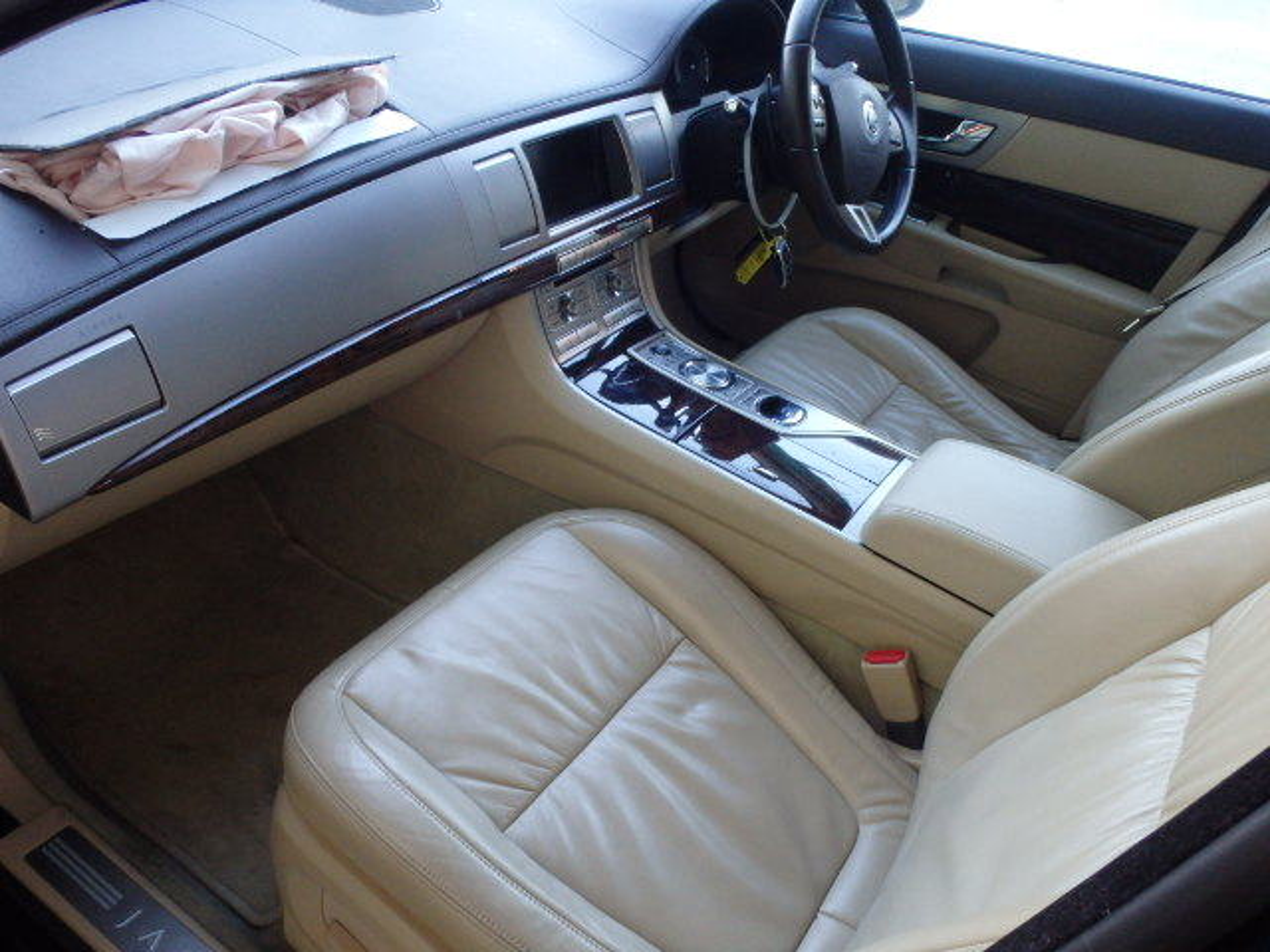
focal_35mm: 28
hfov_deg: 63.4
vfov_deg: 49.7
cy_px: 476
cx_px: 635
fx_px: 1027
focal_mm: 5
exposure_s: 1/40
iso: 500
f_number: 3.9
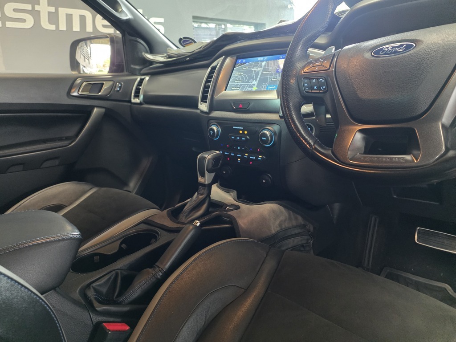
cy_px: 171
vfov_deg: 58.9
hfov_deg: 73.9
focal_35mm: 23
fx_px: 303
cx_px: 228
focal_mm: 6.25
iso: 2000
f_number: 1.7
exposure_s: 1/100
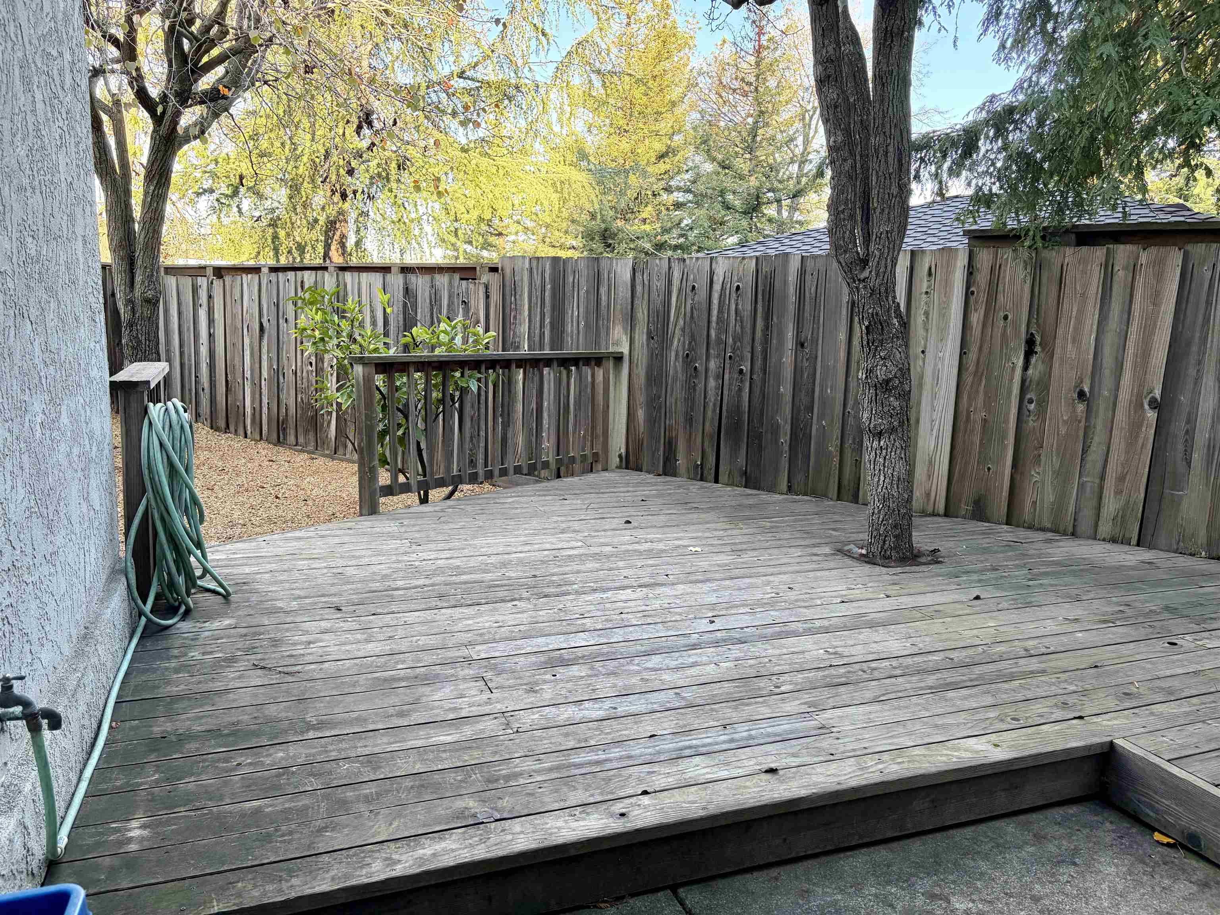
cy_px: 458
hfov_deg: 67.3
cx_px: 610
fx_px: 916
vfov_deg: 53.1
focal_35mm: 26
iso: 125
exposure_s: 1/229
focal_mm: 5.96
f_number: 1.6
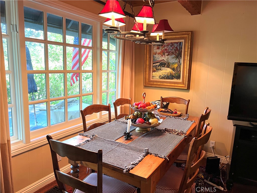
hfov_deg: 67.3
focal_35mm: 26
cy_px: 96
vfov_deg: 53.1
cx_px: 128
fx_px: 193
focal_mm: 5.7
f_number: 1.5
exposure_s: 1/60
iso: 80
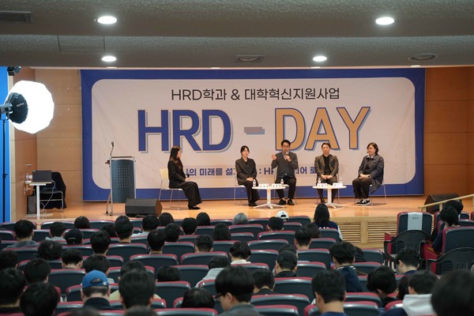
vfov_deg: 18.2
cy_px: 158
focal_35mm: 75
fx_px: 987
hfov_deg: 27.0
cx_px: 237
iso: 2000
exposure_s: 1/160
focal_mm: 75
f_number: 4
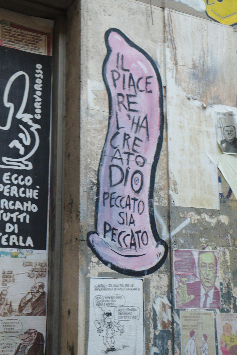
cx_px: 118
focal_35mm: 54
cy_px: 178
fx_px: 533
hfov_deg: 25.1
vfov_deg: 36.9
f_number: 10
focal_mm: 35.8
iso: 640
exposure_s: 1/60
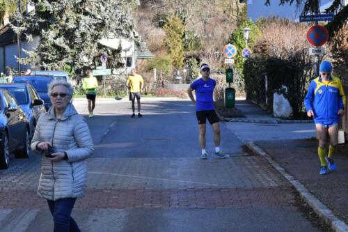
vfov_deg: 14.7
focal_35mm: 93
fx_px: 899
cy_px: 116
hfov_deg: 21.9
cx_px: 174
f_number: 14
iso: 2000
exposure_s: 1/800
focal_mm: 62
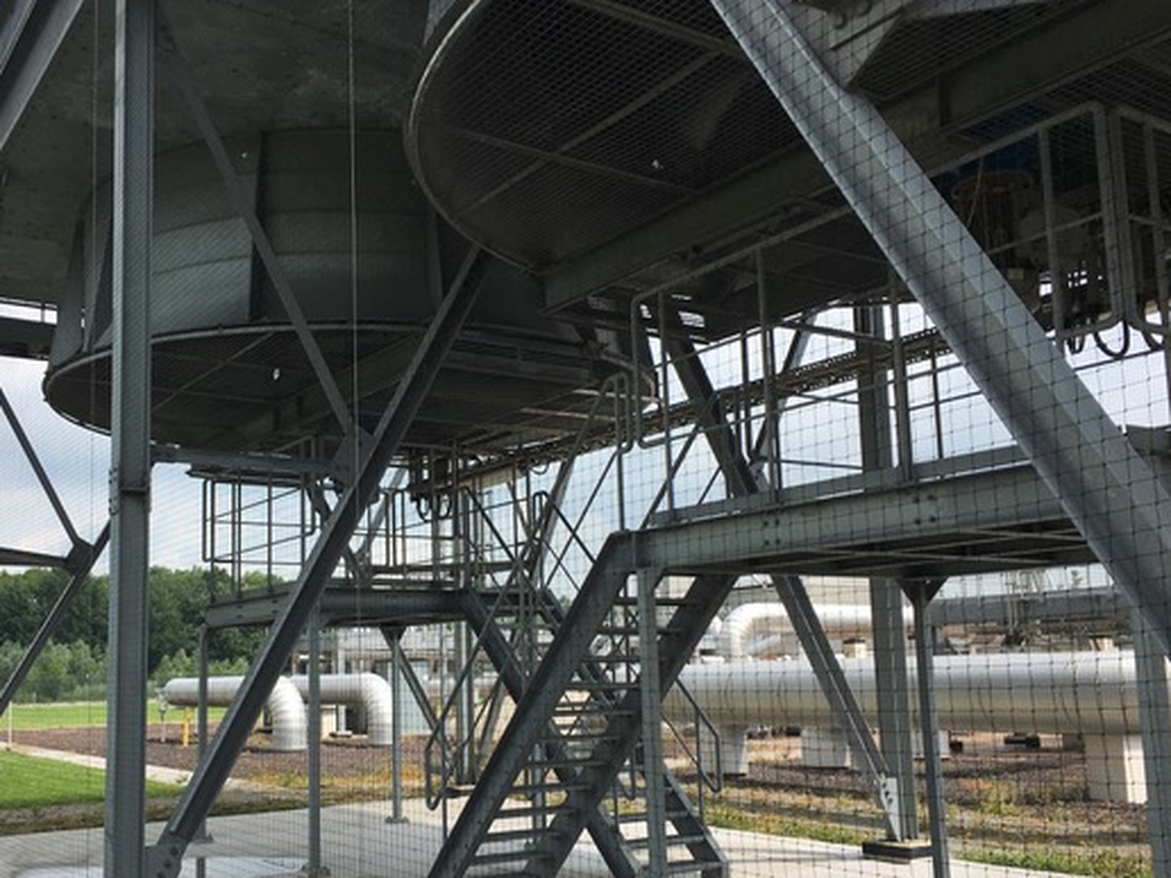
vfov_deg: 39.5
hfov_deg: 51.0
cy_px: 515
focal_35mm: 36
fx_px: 1218
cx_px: 463
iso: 25
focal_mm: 4.15
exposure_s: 1/1166
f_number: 2.2
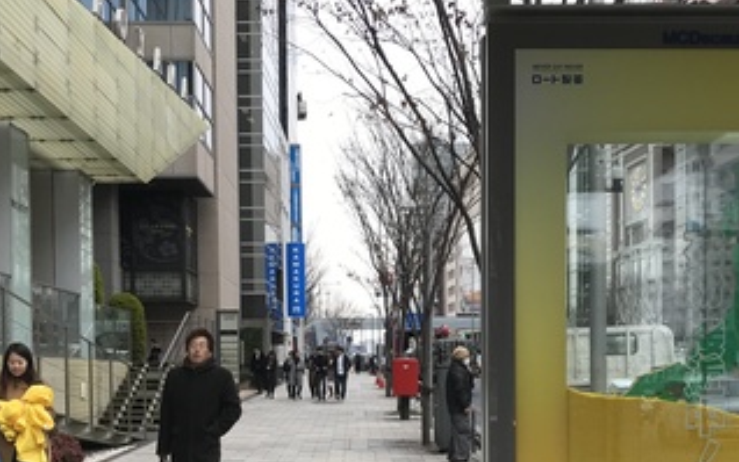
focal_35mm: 56
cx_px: 416
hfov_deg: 36.2
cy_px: 399
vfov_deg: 22.7
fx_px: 1128
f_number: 1.8
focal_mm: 3.99
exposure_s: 1/273
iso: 20
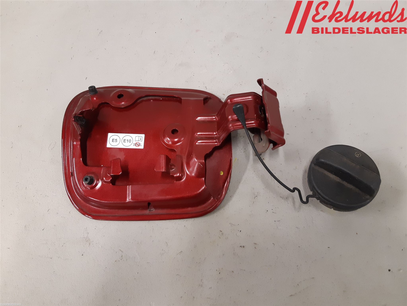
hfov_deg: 67.3
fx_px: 306
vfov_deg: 53.1
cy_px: 153
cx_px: 204
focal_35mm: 26
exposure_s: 1/50
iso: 200
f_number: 1.7
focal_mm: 3.93
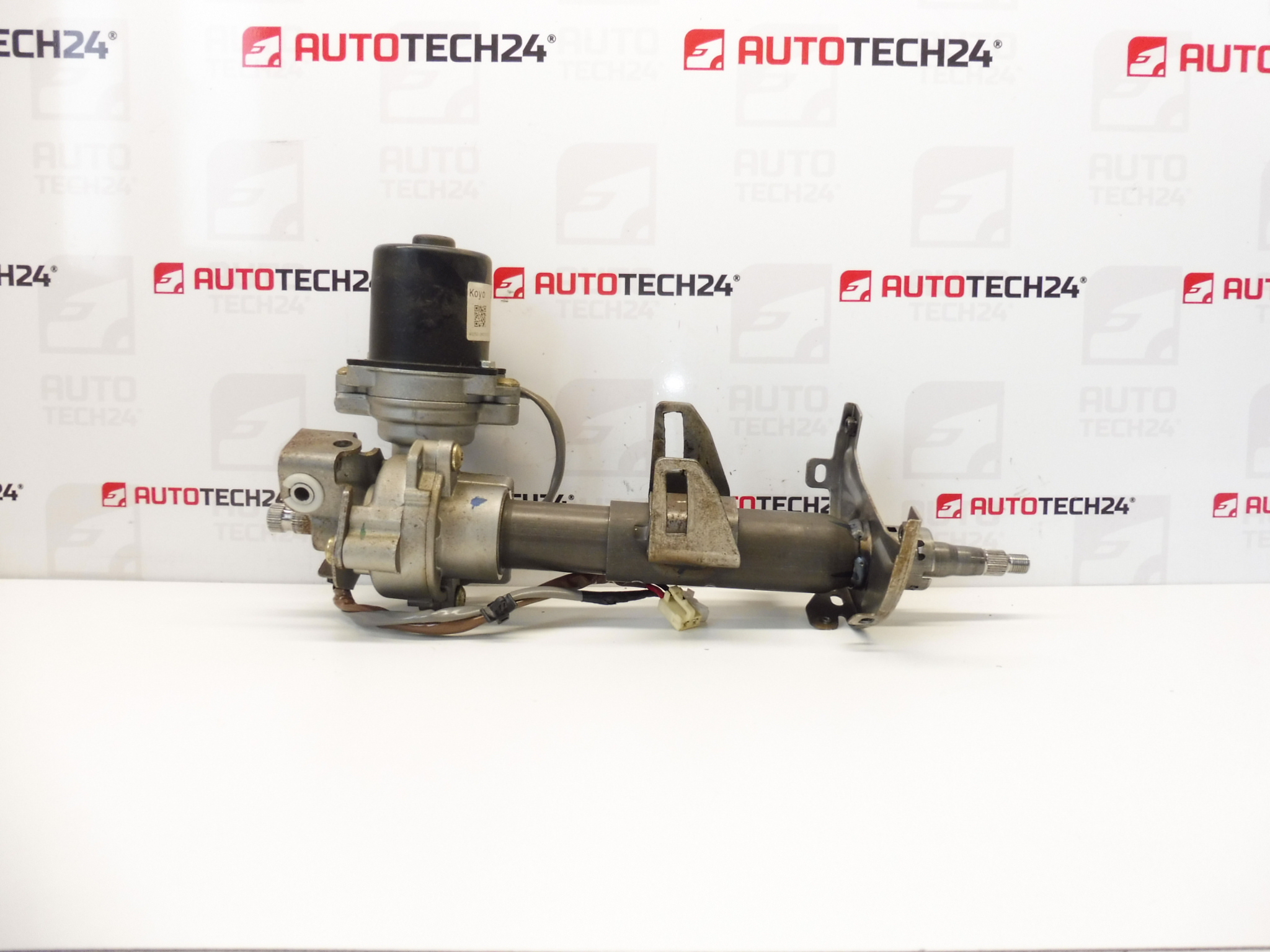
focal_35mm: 24
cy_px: 476
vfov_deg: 56.8
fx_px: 881
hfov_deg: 71.6
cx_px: 635
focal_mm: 4.3
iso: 200
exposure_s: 1/80
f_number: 3.5
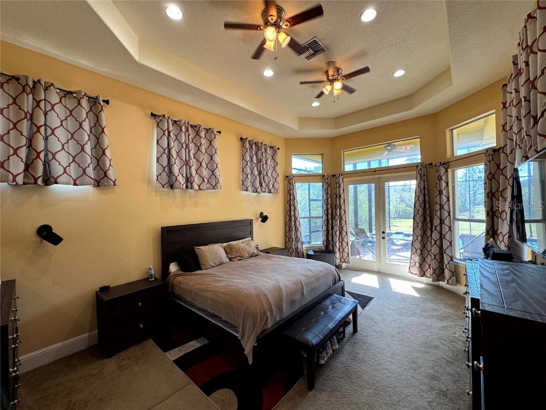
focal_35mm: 14
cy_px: 205
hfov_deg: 102.1
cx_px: 273
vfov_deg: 85.7
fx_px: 221
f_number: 2.2
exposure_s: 1/120
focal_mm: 2.22
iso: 80
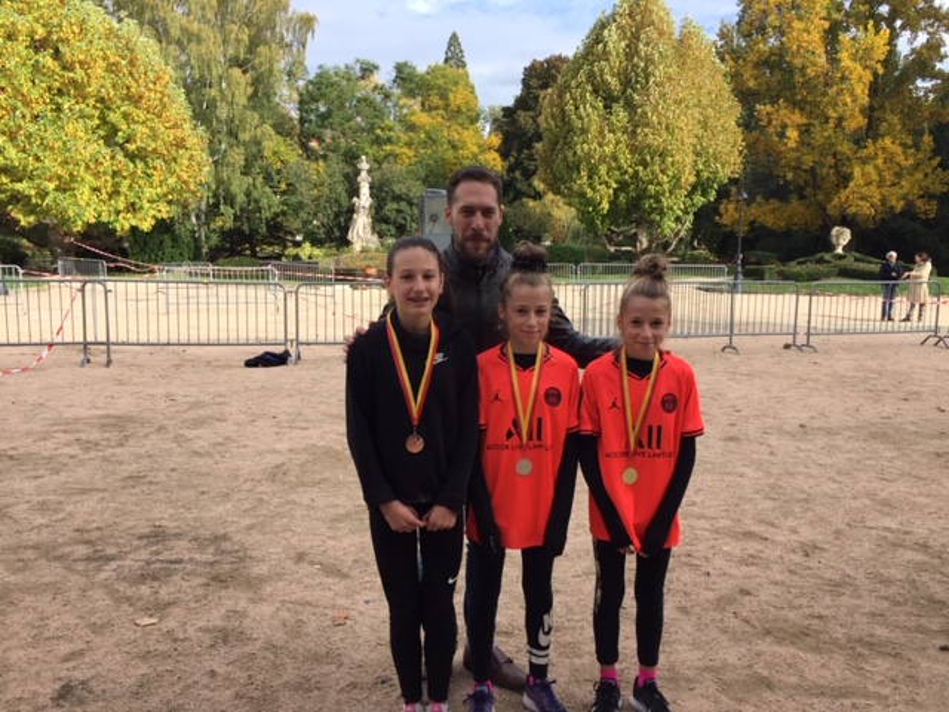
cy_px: 356
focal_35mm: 29
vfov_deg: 48.2
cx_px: 474
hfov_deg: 61.7
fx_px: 795
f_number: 2.2
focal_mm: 4.15
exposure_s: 1/807
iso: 32
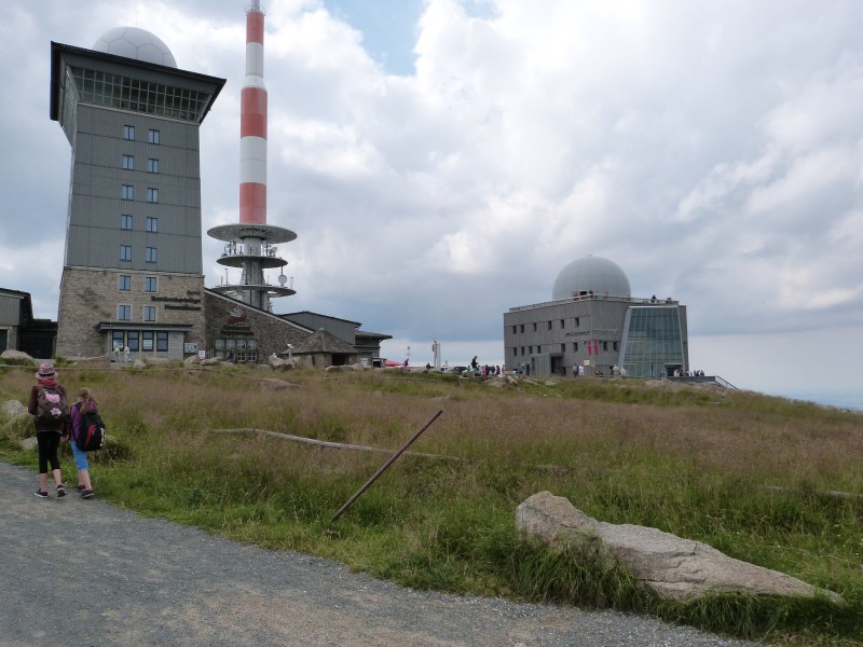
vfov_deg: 54.9
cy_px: 324
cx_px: 432
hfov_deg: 69.4
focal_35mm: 25
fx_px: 623
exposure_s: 1/500
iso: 160
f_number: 5.6
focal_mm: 4.5
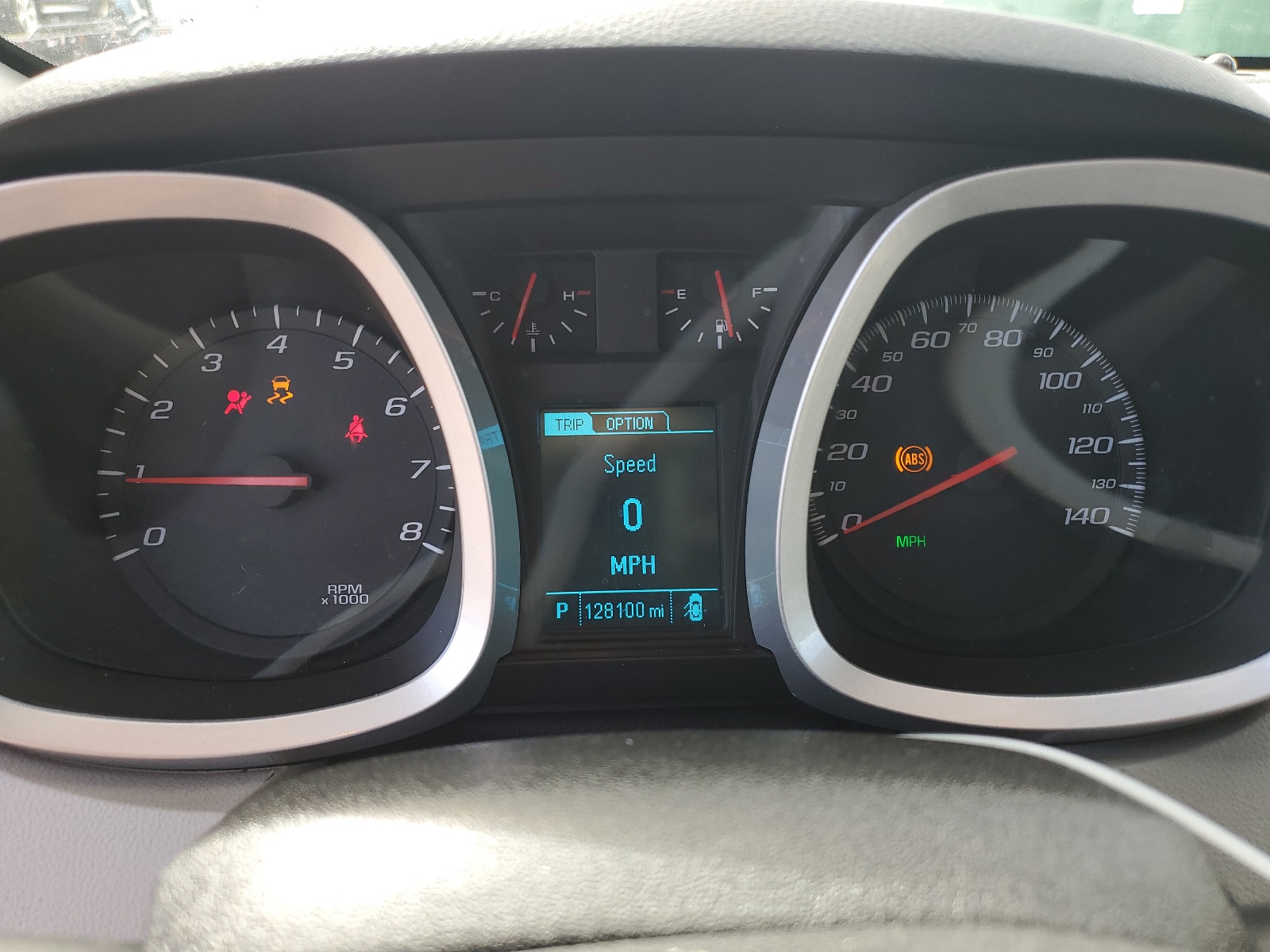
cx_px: 635
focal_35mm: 26
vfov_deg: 53.1
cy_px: 476
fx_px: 954
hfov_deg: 67.3
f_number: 1.5
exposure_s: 1/208
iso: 50
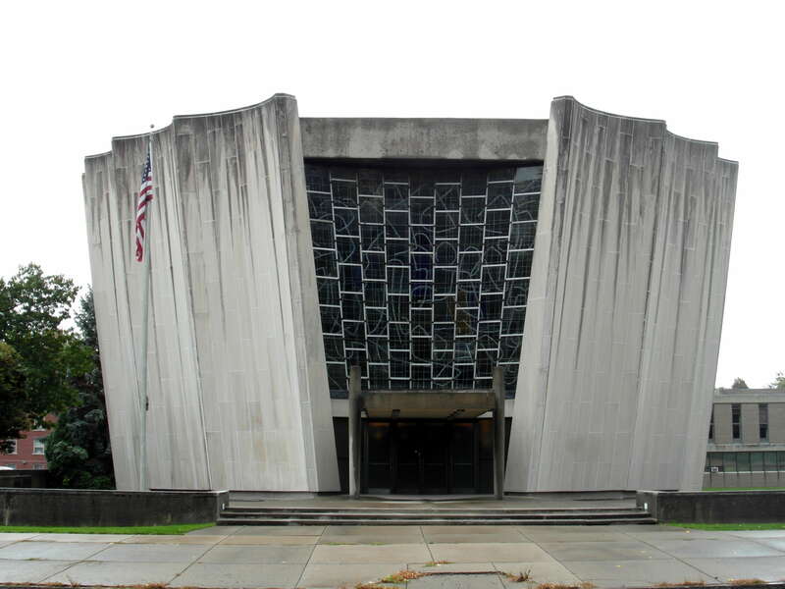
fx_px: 1202
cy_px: 294
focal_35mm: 53
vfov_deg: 27.5
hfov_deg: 36.2
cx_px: 392
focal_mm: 8.7
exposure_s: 1/60
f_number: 5.4
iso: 80
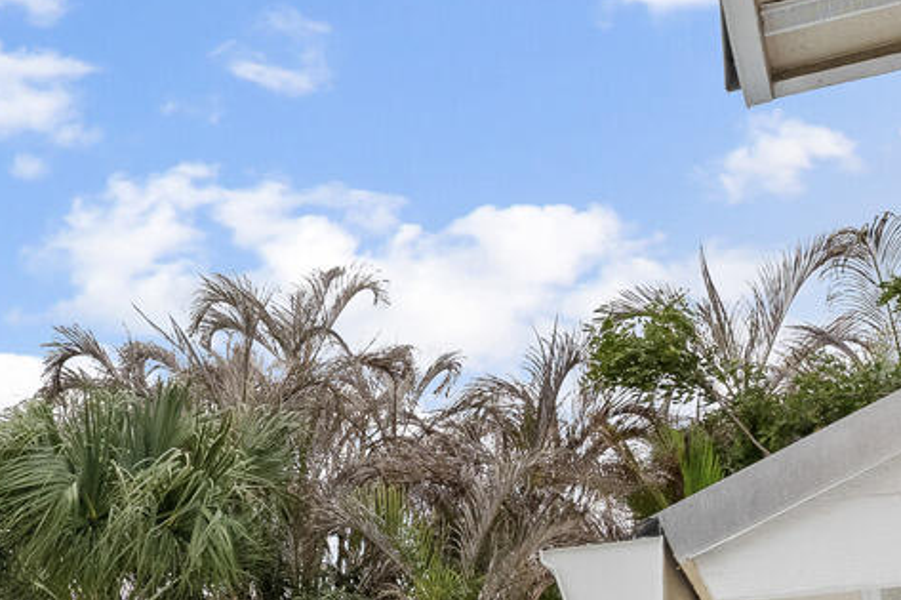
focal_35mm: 74
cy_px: 984
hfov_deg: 23.0
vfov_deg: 16.3
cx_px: -385
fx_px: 1851
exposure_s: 1/50
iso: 500
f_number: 8
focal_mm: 14
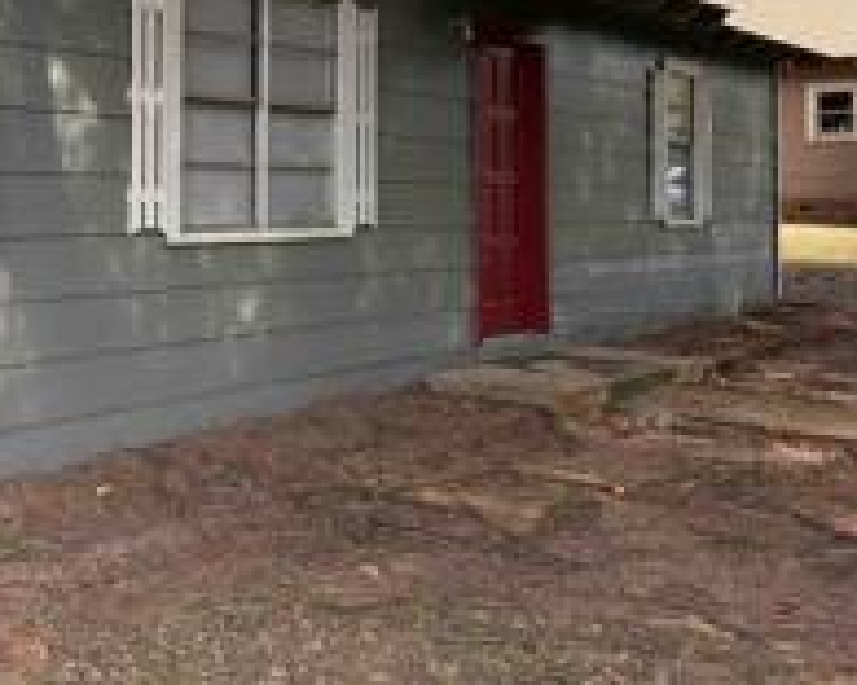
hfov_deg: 36.5
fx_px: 1217
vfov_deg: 30.8
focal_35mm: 48
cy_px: 158
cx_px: 97
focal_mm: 6.76
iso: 100
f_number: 1.78
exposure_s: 1/722
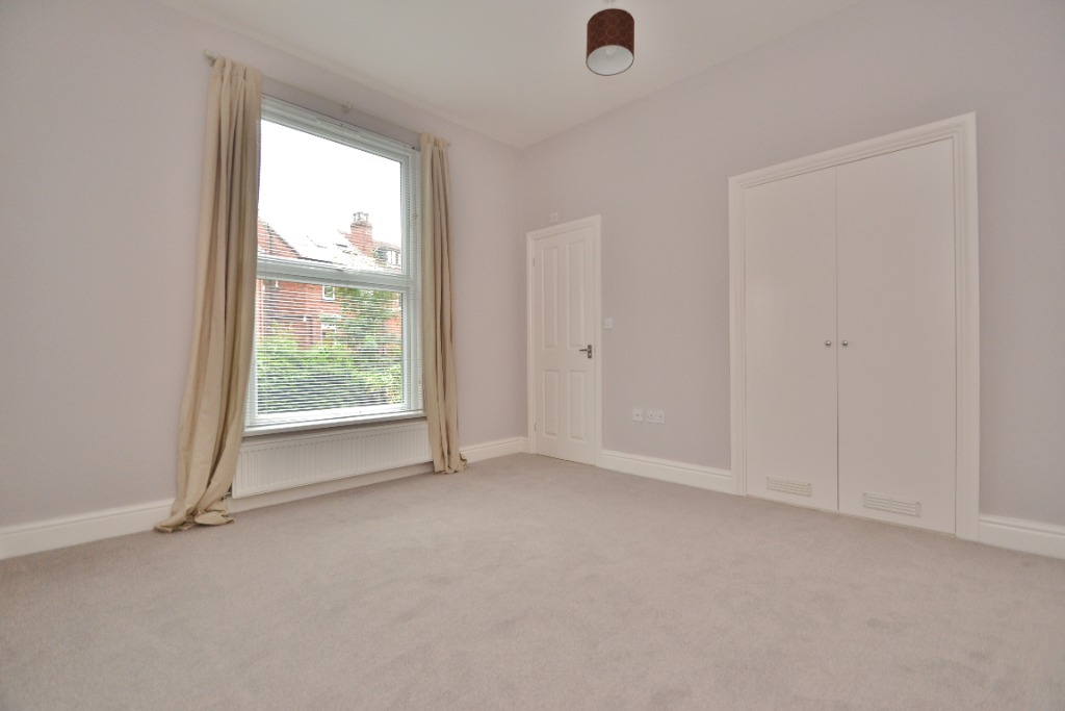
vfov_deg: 77.3
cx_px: 532
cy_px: 356
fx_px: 444
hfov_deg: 100.4
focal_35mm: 15
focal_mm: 10
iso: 500
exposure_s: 1/60
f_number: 3.5
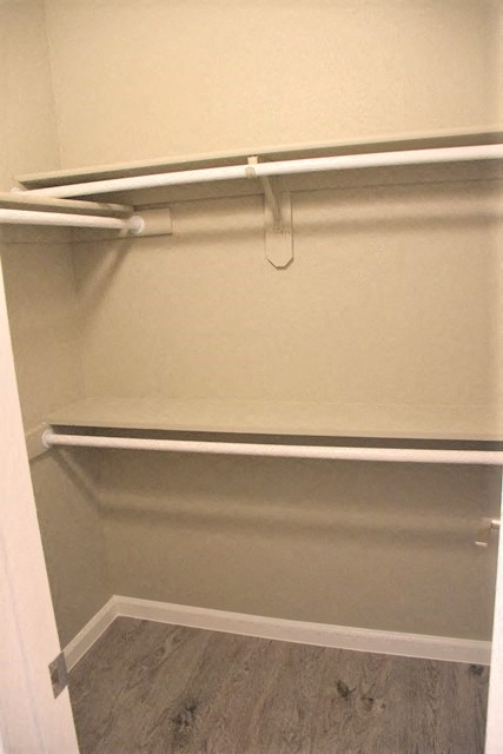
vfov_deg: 67.4
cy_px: 377
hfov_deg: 48.0
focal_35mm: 27
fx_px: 566
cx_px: 252
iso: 3200
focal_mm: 18
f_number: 3.5
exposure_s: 1/60
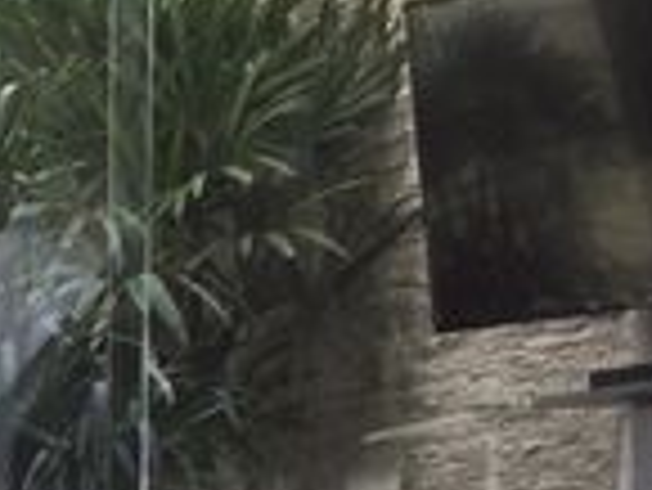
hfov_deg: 9.1
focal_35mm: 205
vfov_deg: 6.8
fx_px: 3864
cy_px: 1281
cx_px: -612
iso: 32
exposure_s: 1/74
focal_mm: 4.15
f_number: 2.2
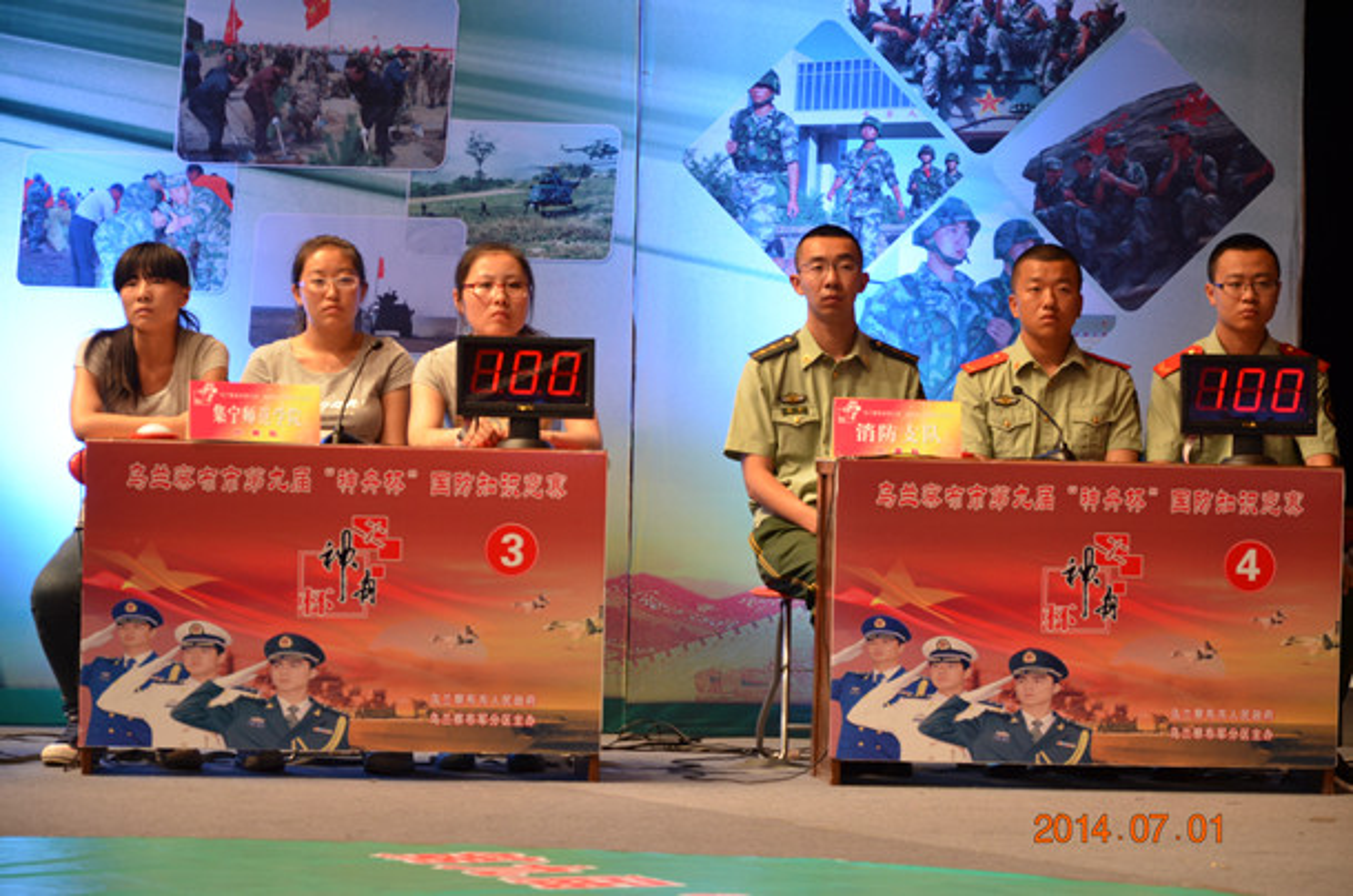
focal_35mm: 147
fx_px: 5513
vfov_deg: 9.3
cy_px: 448
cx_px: 676
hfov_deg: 14.0
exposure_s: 1/60
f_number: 5.6
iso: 500
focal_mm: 98
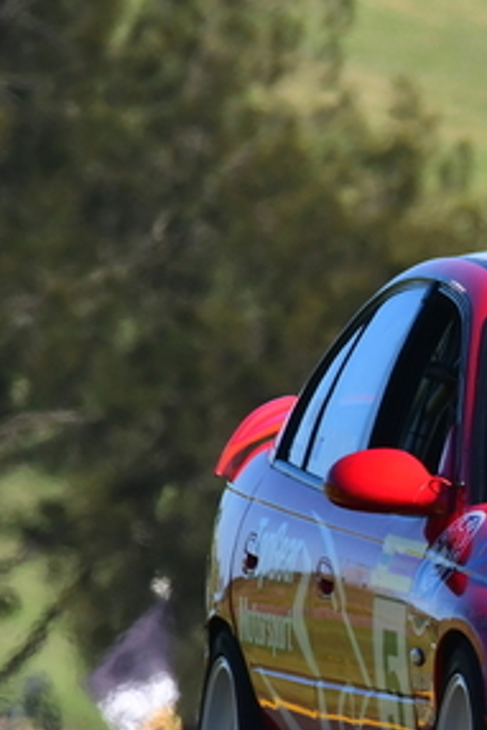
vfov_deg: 1.0
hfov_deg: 0.7
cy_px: 445
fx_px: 42456
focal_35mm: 2095
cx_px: 811
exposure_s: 1/640
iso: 500
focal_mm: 500
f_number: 11
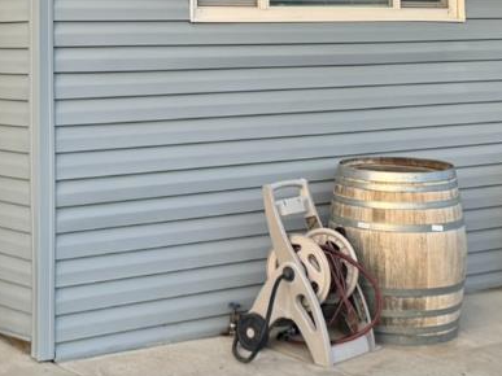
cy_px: -50
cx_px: 175
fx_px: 1348
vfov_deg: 15.4
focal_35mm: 93
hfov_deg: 21.0
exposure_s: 1/980
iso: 80
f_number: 1.78
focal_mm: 6.76
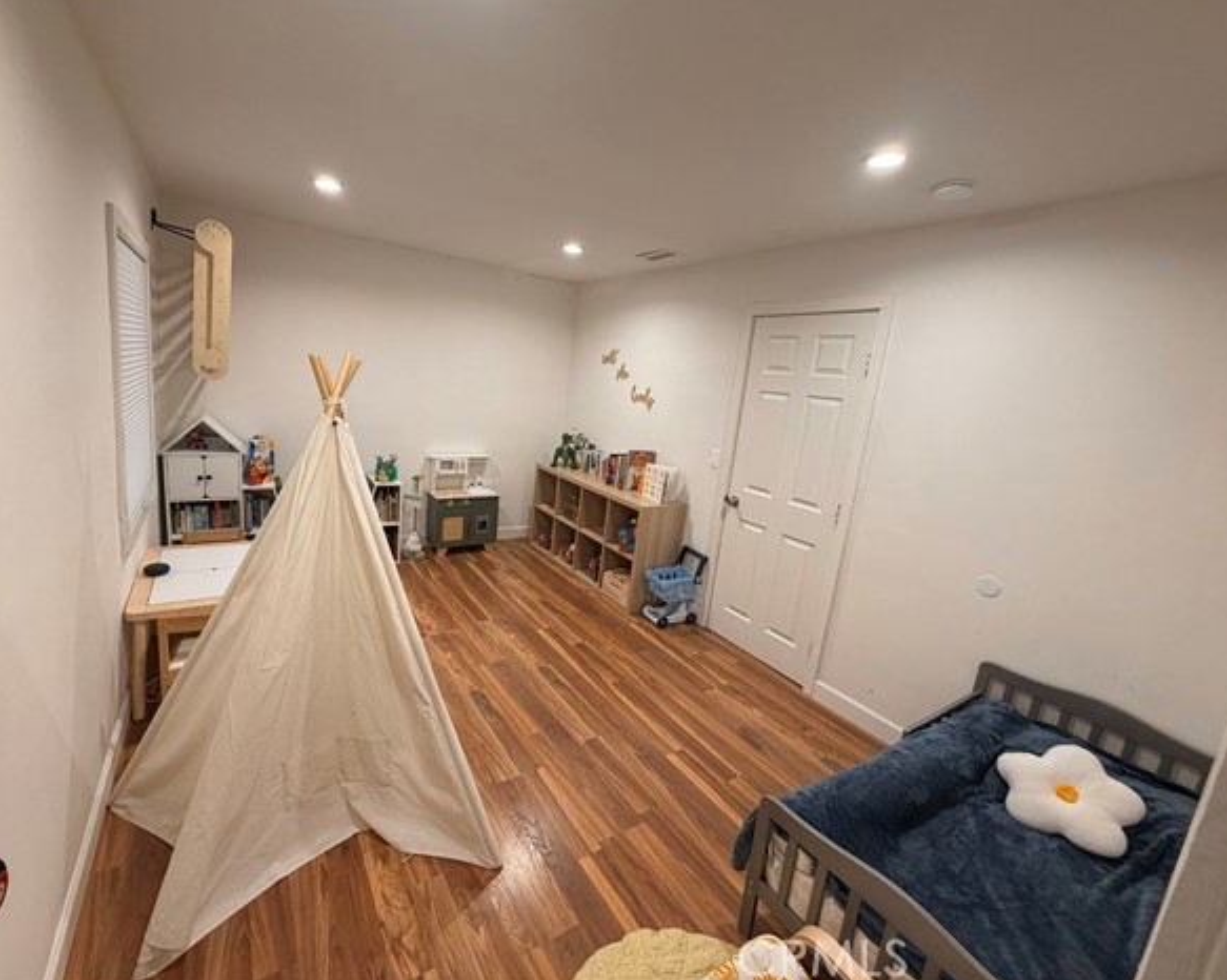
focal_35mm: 15
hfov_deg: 96.7
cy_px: 484
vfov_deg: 84.0
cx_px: 585
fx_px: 545
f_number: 2.2
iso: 200
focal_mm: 2.22
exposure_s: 1/60
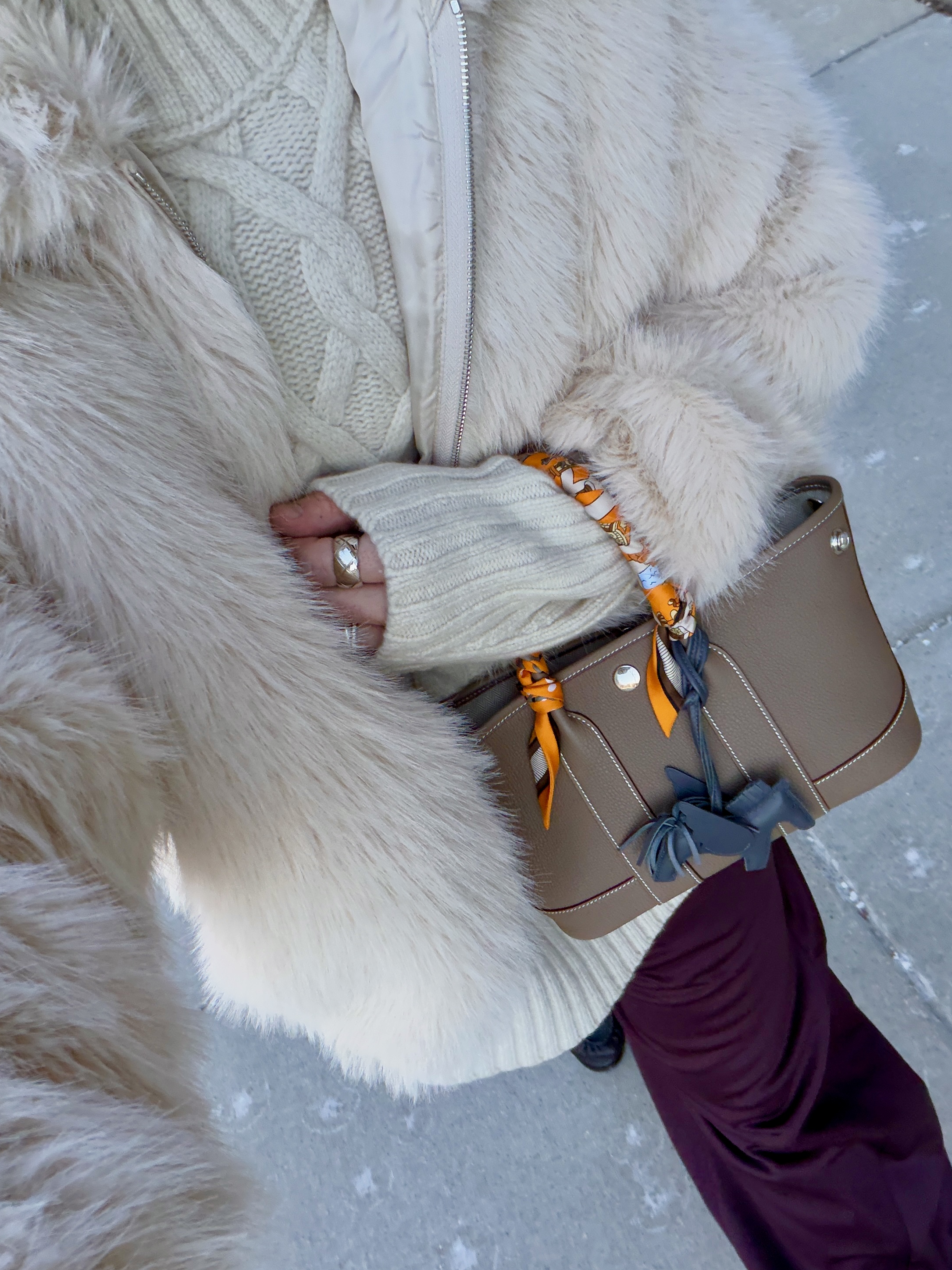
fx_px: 1173
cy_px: 647
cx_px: 462
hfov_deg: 44.2
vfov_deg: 56.8
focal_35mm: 32
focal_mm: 2.71
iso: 25
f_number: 1.9
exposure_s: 1/121
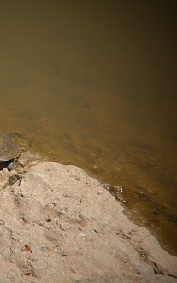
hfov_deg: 2.8
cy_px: 142
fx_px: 3564
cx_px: -9
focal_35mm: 462
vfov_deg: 4.5
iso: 400
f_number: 6.3
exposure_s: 1/1600
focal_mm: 200
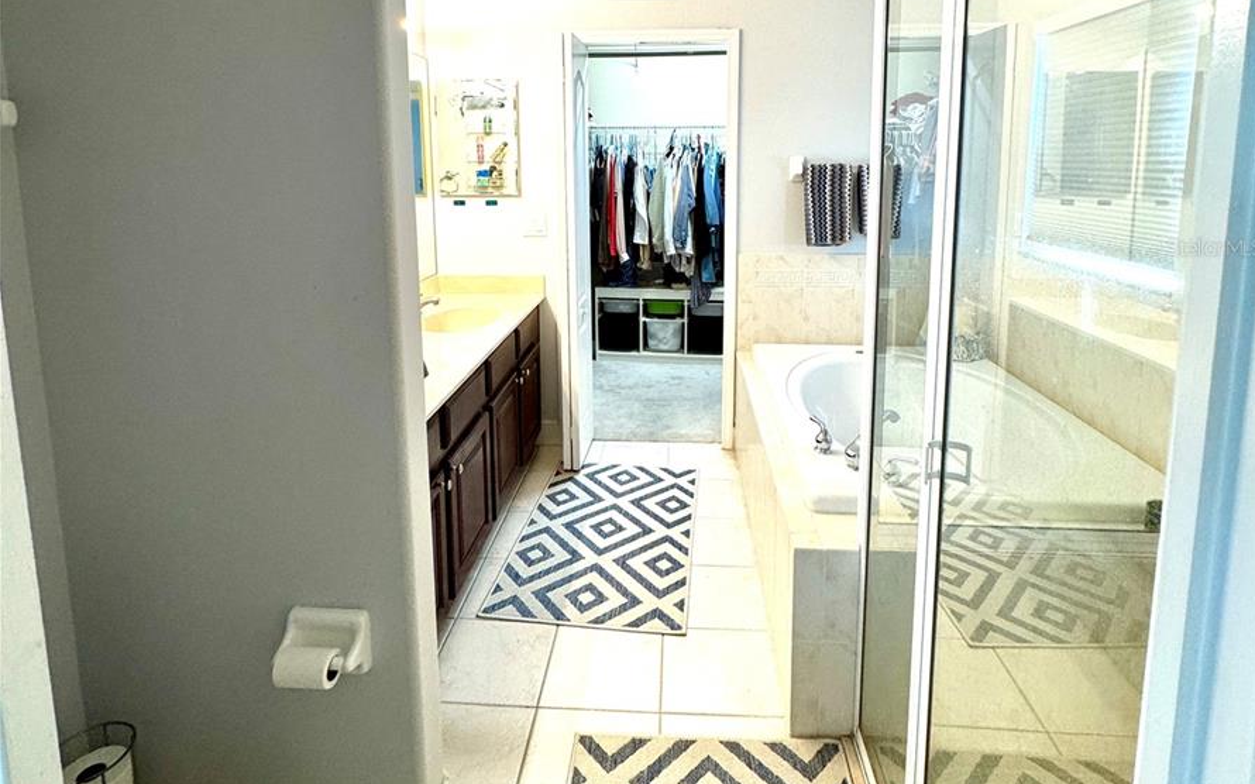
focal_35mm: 20
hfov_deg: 85.1
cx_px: 633
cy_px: 247
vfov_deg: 58.0
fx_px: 684
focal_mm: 2.22
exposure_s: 1/120
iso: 160
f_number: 2.2
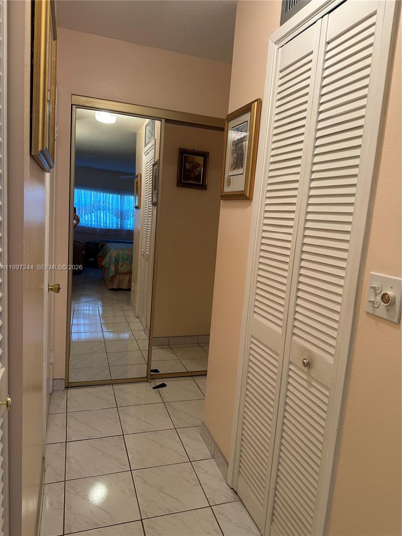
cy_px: 268
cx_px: 201
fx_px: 372
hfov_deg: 56.8
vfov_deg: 71.6
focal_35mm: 24
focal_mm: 6.86
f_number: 1.78
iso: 125
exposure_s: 1/120
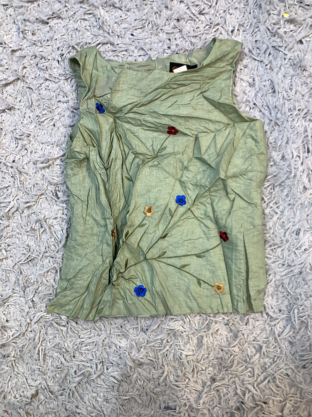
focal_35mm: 26
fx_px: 312
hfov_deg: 53.1
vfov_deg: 67.3
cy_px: 208
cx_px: 156
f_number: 1.8
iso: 32
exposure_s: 1/100
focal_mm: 4.25
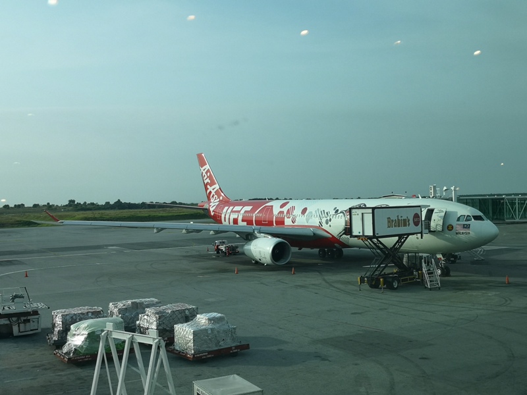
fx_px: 624
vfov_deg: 35.1
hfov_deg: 45.8
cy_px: 198
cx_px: 264
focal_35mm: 41
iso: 50
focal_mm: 3.95
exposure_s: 1/875
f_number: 1.8
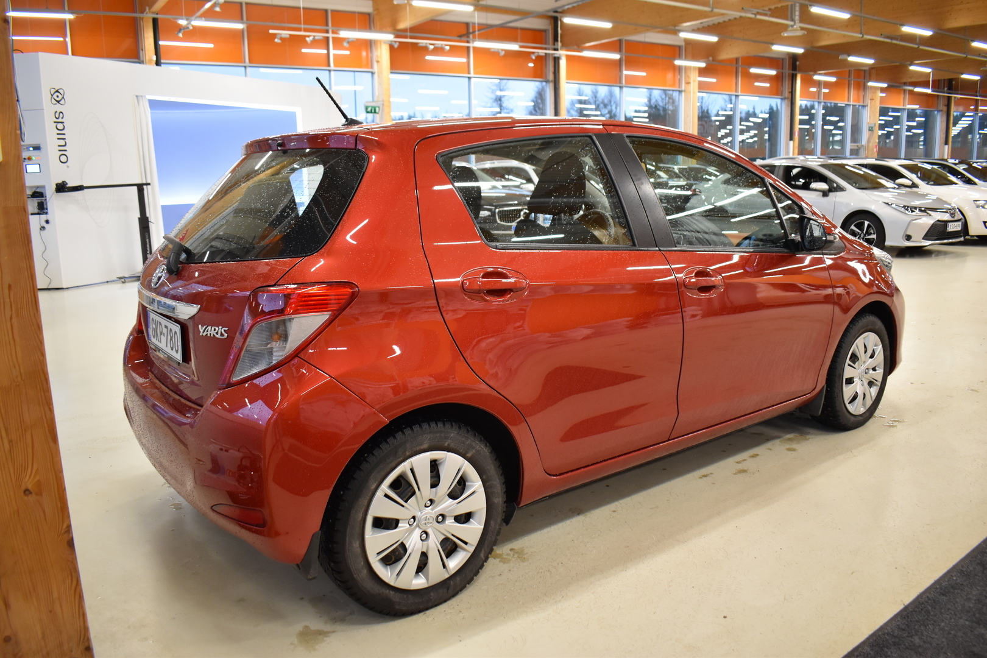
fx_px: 740
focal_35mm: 27
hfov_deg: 67.4
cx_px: 494
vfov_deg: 47.9
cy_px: 329
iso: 900
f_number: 3.5
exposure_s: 1/60
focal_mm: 18
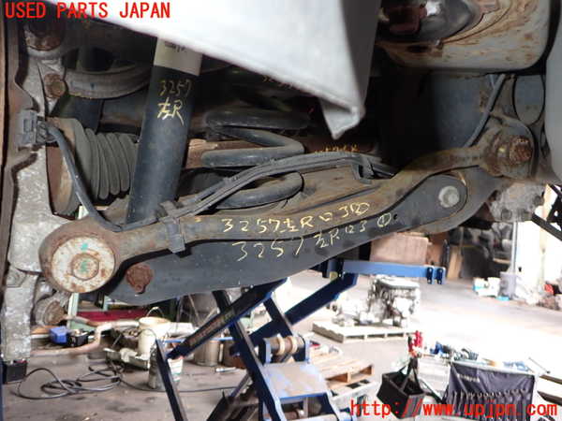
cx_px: 281
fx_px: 487
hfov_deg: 60.0
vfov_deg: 46.8
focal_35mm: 30
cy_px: 210
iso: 200
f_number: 2.3
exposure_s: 1/30
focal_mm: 5.4
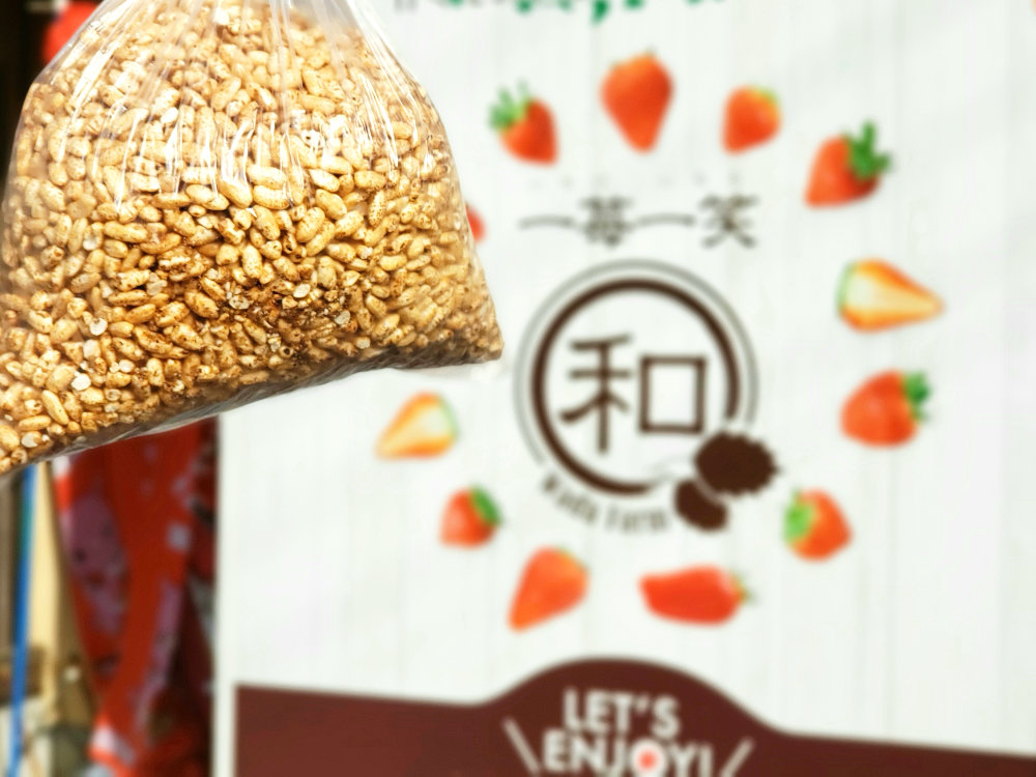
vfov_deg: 28.0
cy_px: 388
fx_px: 1556
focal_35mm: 52
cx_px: 518
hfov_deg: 36.8
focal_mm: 6
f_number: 2.4
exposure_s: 1/1372
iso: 32
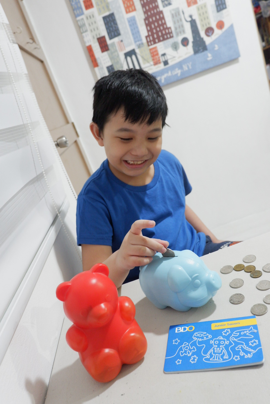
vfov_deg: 69.4
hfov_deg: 49.6
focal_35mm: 26
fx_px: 292
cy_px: 202
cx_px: 135
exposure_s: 1/38
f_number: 3.6
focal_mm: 17.5
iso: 2500
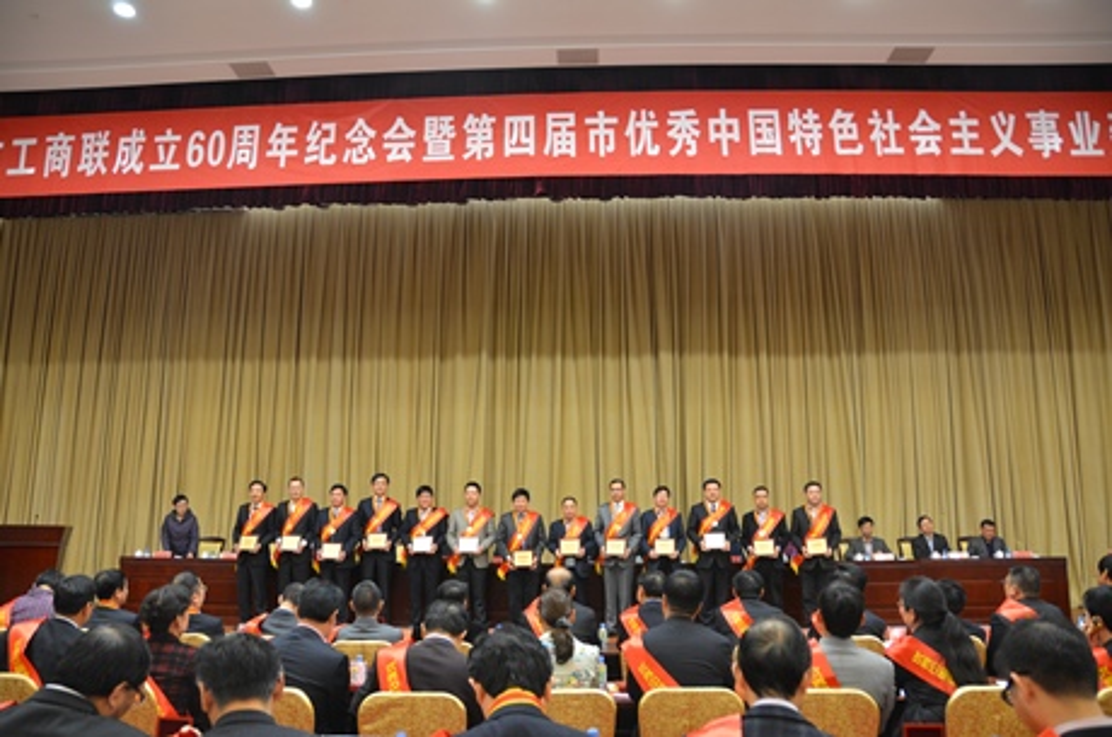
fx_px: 833
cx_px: 556
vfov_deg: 47.8
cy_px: 368
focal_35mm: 27
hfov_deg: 67.5
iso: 400
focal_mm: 18
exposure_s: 1/50
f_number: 3.5
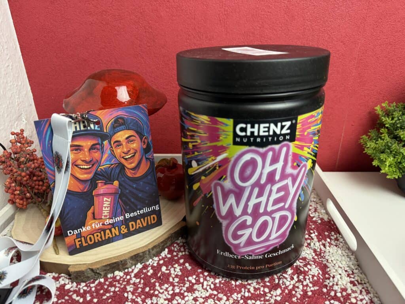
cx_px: 202
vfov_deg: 56.8
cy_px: 152
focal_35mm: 24
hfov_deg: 71.6
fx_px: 281
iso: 200
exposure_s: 1/100
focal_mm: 6.76
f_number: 1.78
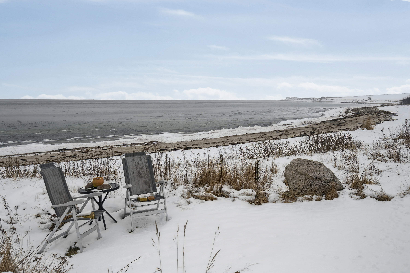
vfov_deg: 40.0
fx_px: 376
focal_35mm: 33
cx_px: 205
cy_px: 136
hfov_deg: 57.2
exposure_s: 1/320
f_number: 8
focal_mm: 33
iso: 200
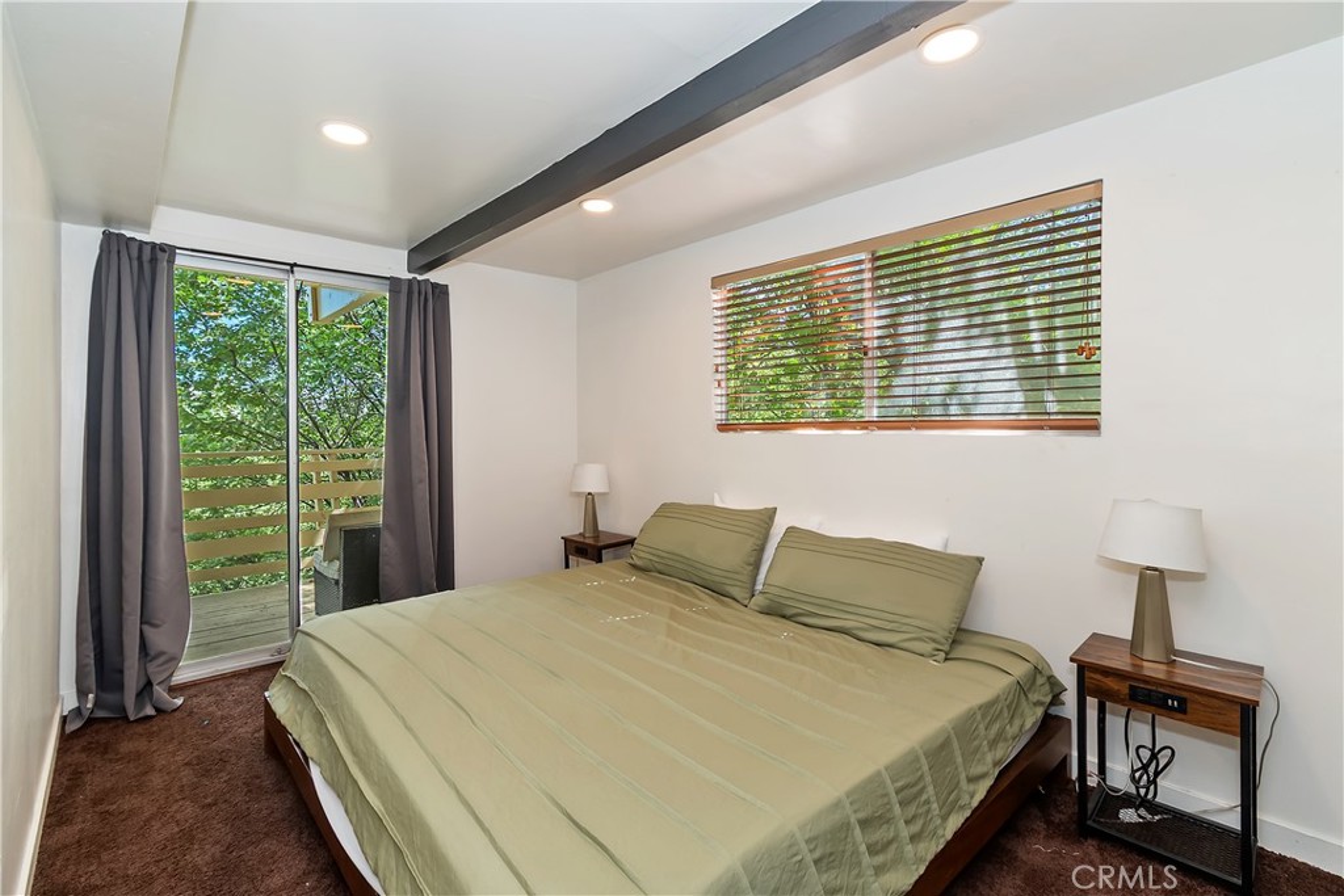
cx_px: 672
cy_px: 448
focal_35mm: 15
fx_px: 560
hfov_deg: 100.4
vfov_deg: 77.3
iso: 250
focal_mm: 10
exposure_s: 1/30
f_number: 8
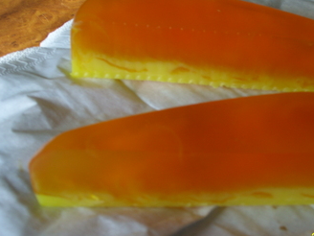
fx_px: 535
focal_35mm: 59
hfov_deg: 32.5
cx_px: 207
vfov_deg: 24.8
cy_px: 109
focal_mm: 8.86
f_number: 4.5
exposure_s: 1/30
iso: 50
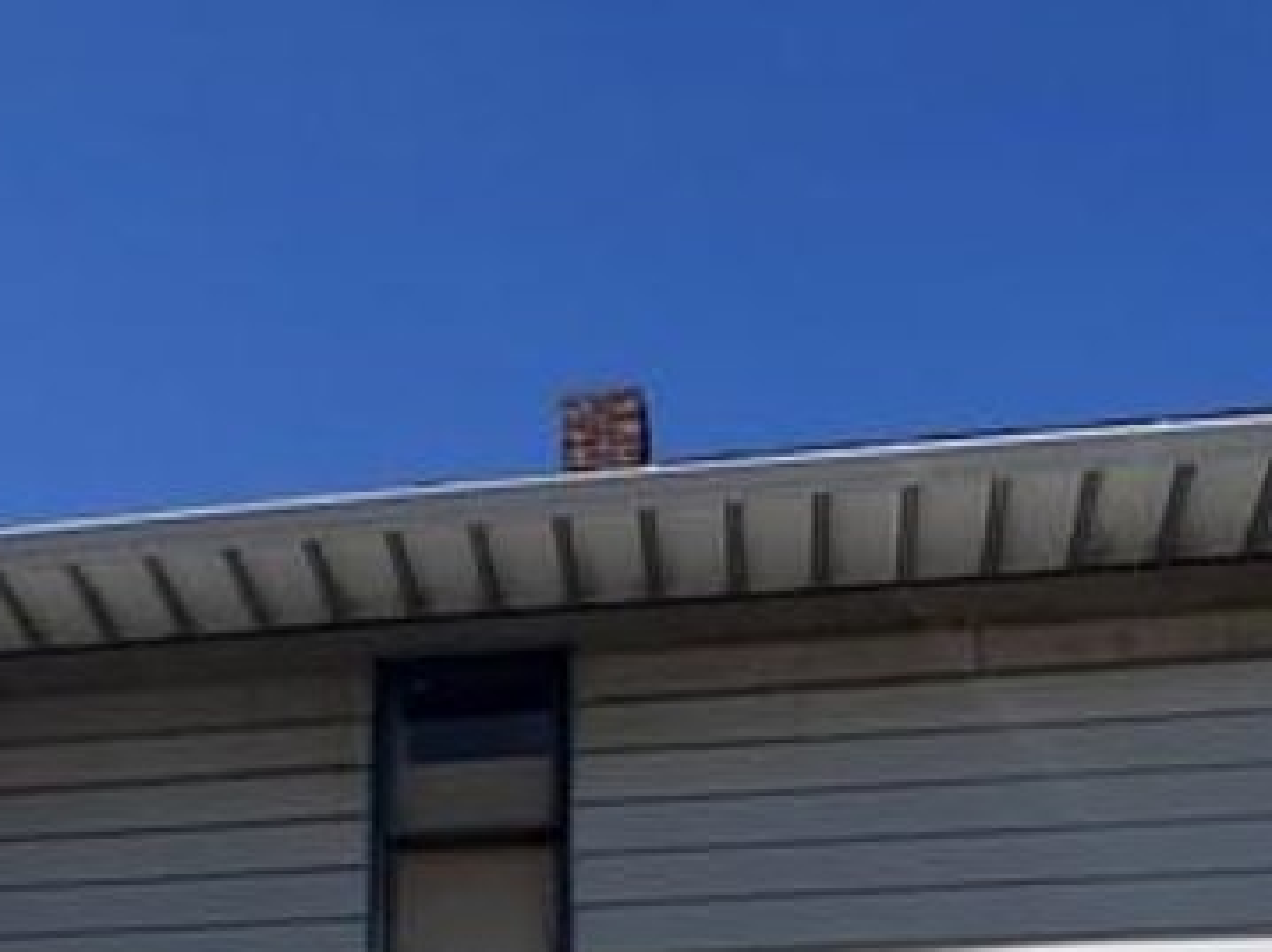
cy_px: 1244
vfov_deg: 22.2
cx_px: 413
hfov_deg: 32.4
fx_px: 2167
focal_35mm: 59
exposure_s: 1/3546
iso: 50
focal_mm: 2.22
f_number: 2.2
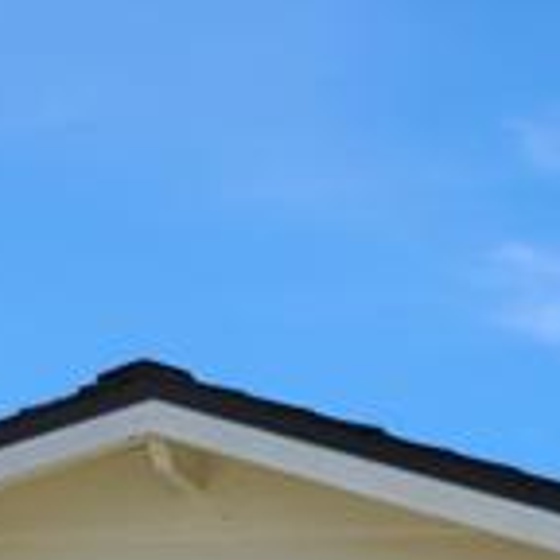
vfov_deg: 9.2
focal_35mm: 163
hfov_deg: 10.1
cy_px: 1486
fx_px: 2983
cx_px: 1031
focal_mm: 5.4
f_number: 1.8
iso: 40
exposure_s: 1/2060
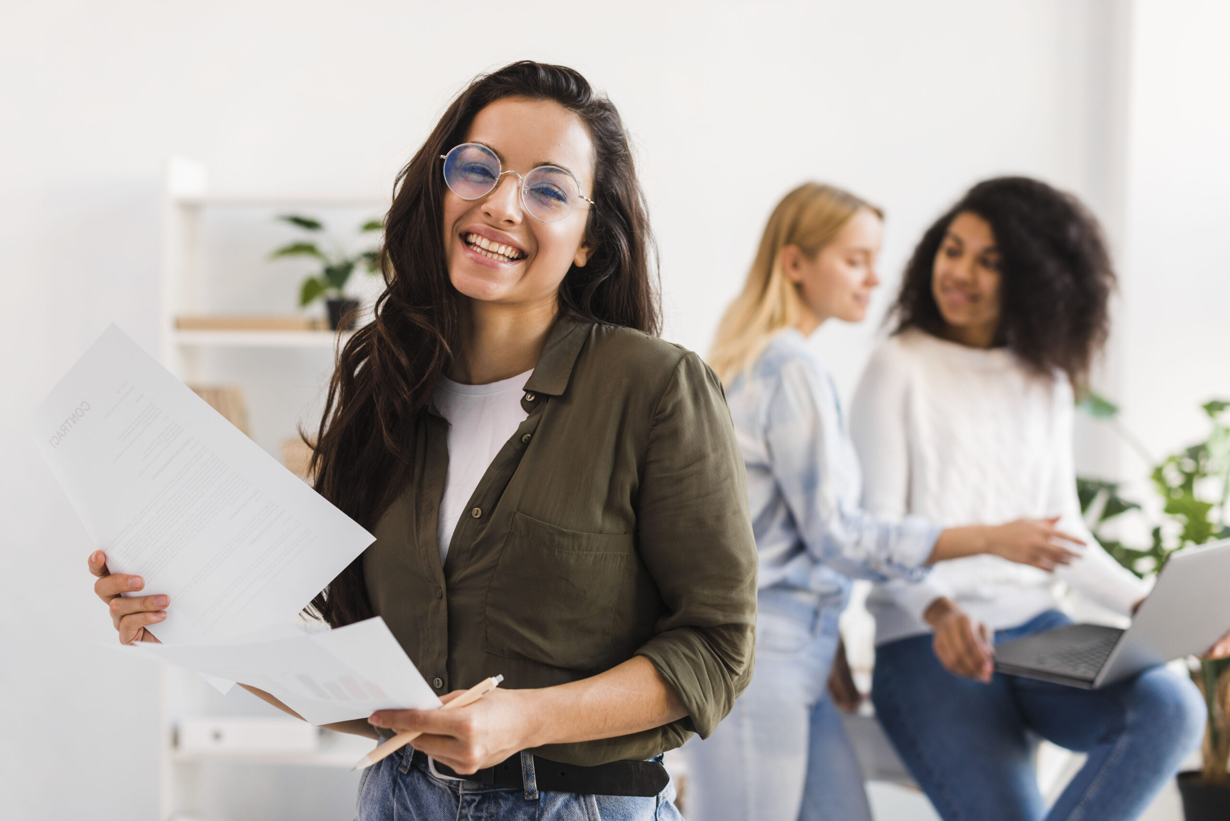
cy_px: 410
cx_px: 615
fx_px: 1709
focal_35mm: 50
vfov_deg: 27.0
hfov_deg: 39.6
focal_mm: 50
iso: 320
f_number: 2.8
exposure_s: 1/200
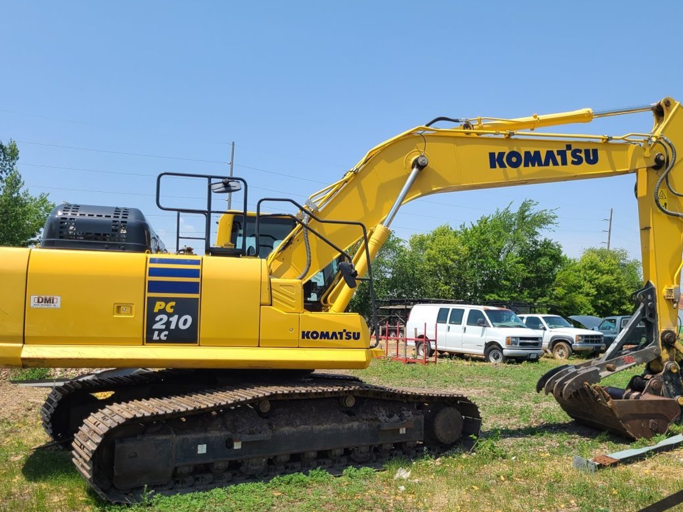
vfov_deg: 44.0
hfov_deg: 56.7
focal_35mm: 32
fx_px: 631
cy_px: 297
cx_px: 368
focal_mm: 5.4
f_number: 1.8
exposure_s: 1/2228
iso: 40
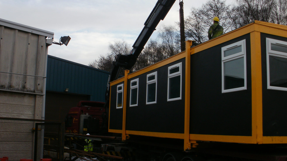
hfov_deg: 49.4
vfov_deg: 29.0
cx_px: 150
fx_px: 312
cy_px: 88
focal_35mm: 41
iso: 100
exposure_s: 1/80
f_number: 5.6
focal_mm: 6.3
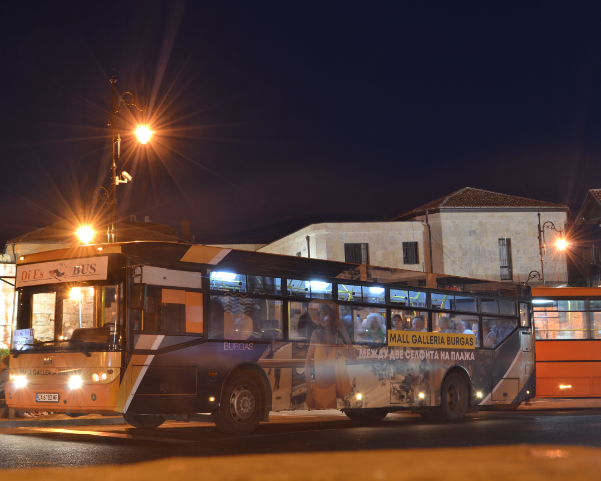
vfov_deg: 25.0
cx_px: 289
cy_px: 241
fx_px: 1085
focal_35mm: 61
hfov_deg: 31.0
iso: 100
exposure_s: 6
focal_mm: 36
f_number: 8
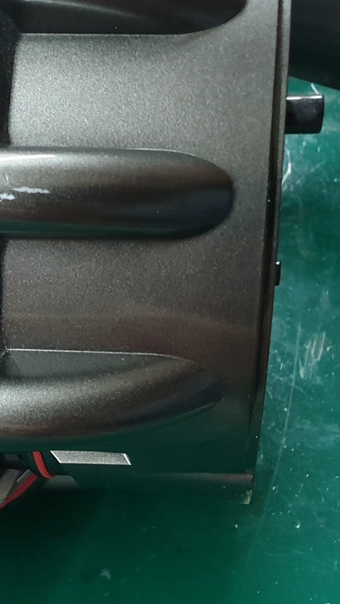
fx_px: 1025
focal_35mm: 64
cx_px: -307
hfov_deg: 15.6
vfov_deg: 32.8
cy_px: 280
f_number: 2.4
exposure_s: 1/24
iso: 250
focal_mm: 4.3
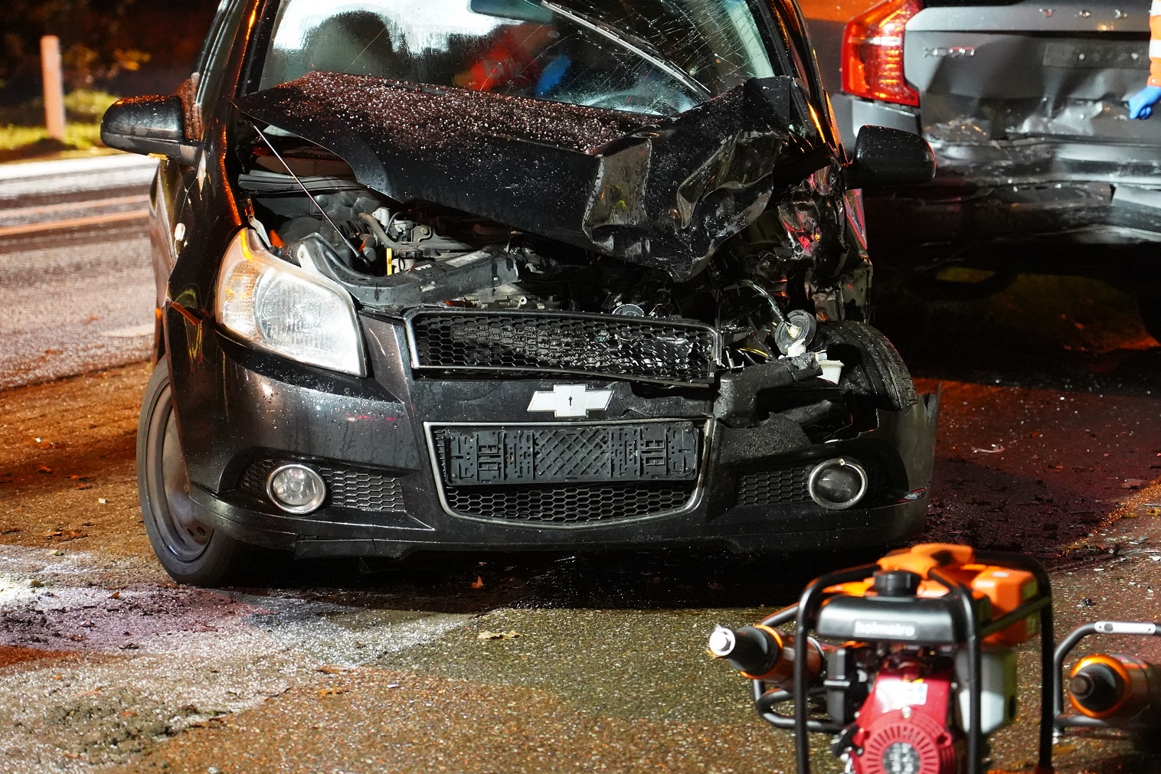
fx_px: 4289
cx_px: 639
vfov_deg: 10.3
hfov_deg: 15.4
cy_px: 312
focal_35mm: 133
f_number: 4
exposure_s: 1/50
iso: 12800
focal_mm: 105
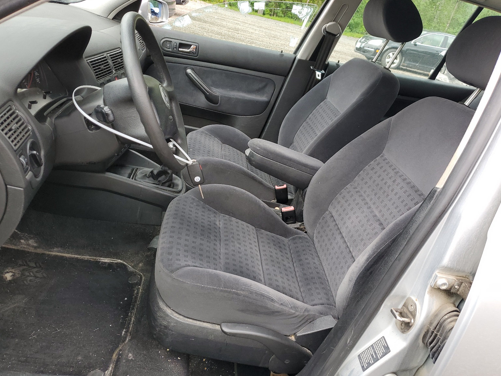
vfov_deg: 51.4
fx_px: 391
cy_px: 185
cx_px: 250
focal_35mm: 27
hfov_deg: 65.3
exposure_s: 1/172
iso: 50
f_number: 1.5
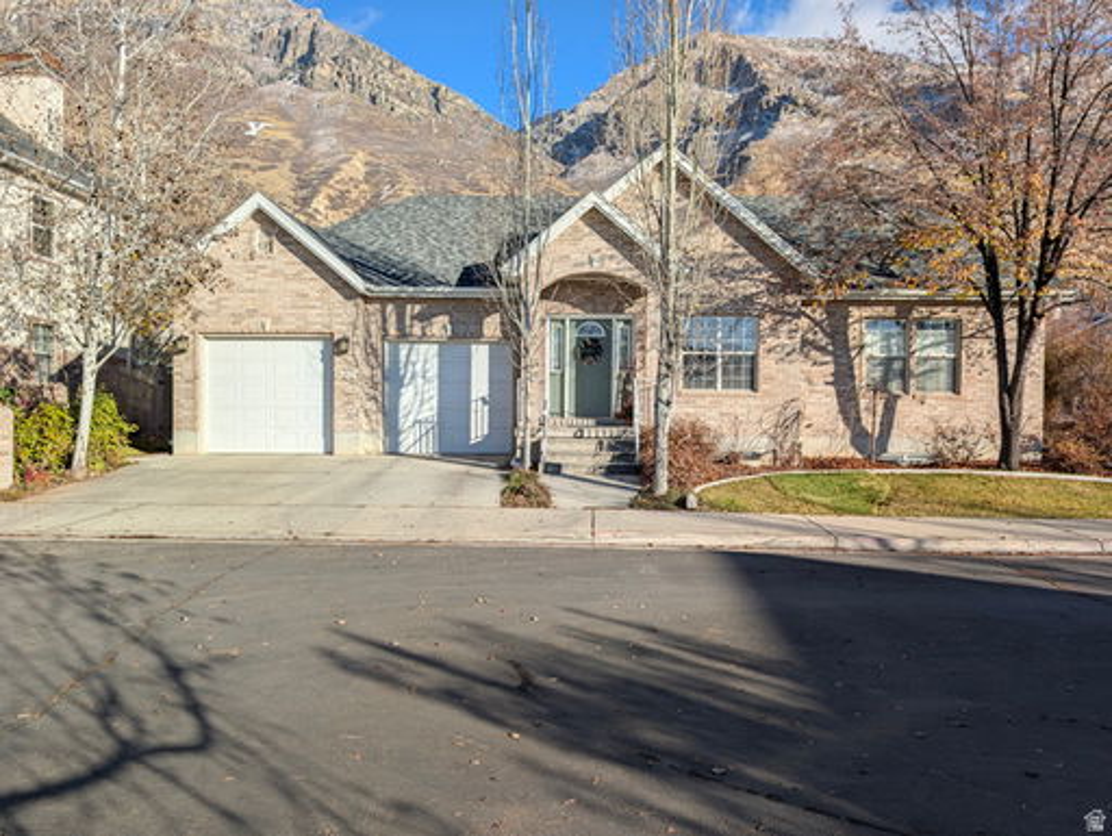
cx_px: 556
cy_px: 418
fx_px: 772
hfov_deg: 71.5
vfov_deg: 56.9
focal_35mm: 24
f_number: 1.68
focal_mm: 6.9
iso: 19
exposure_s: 1/1080
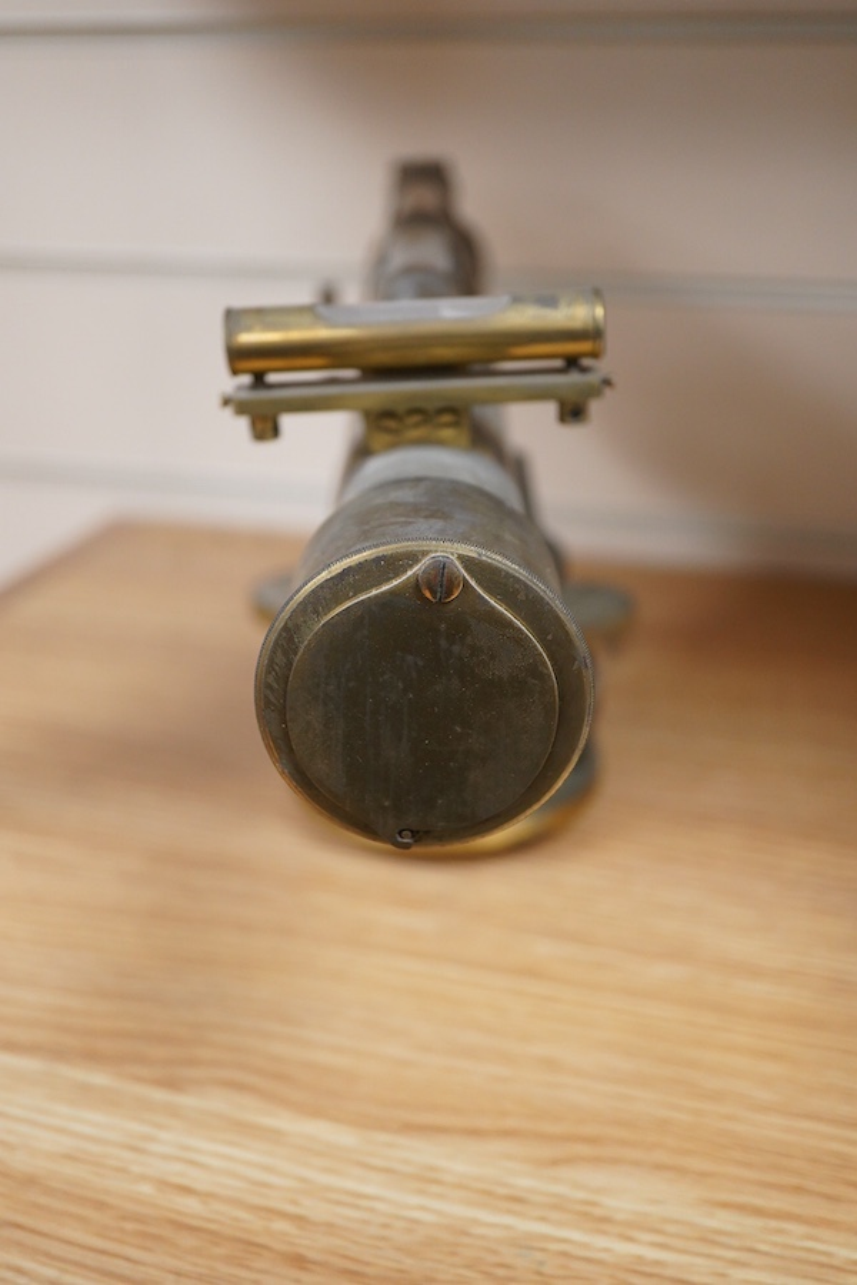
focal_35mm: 45
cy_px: 642
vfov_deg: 43.6
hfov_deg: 29.9
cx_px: 428
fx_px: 1607
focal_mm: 30
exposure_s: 1/125
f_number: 3.5
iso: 1250
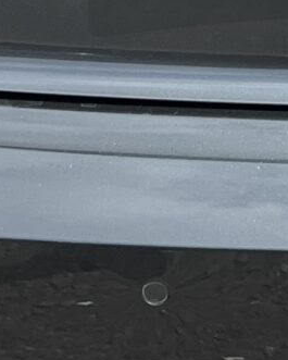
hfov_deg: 7.8
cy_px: -246
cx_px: 395
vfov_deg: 9.5
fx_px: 2087
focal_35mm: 196
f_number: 1.5
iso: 50
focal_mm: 5.7
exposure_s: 1/2513
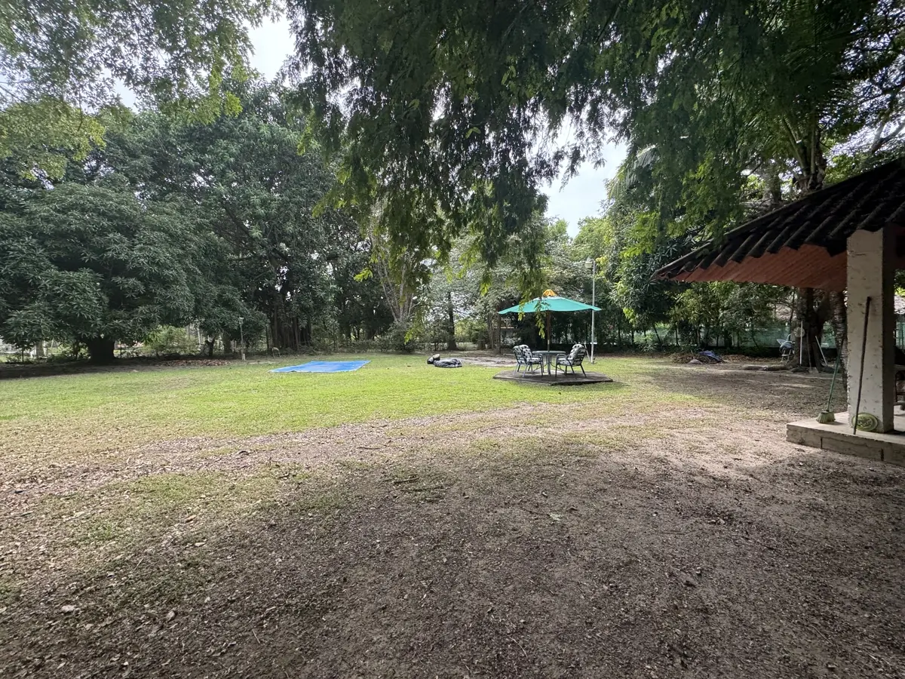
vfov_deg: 85.7
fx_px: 366
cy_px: 340
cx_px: 452
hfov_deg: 102.1
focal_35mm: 14
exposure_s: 1/261
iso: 40
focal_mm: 2.22
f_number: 2.2
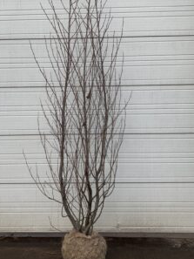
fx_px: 261
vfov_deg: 52.3
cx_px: 83
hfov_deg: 40.6
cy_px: 105
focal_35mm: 35
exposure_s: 1/274
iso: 25
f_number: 1.8
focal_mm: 4.25
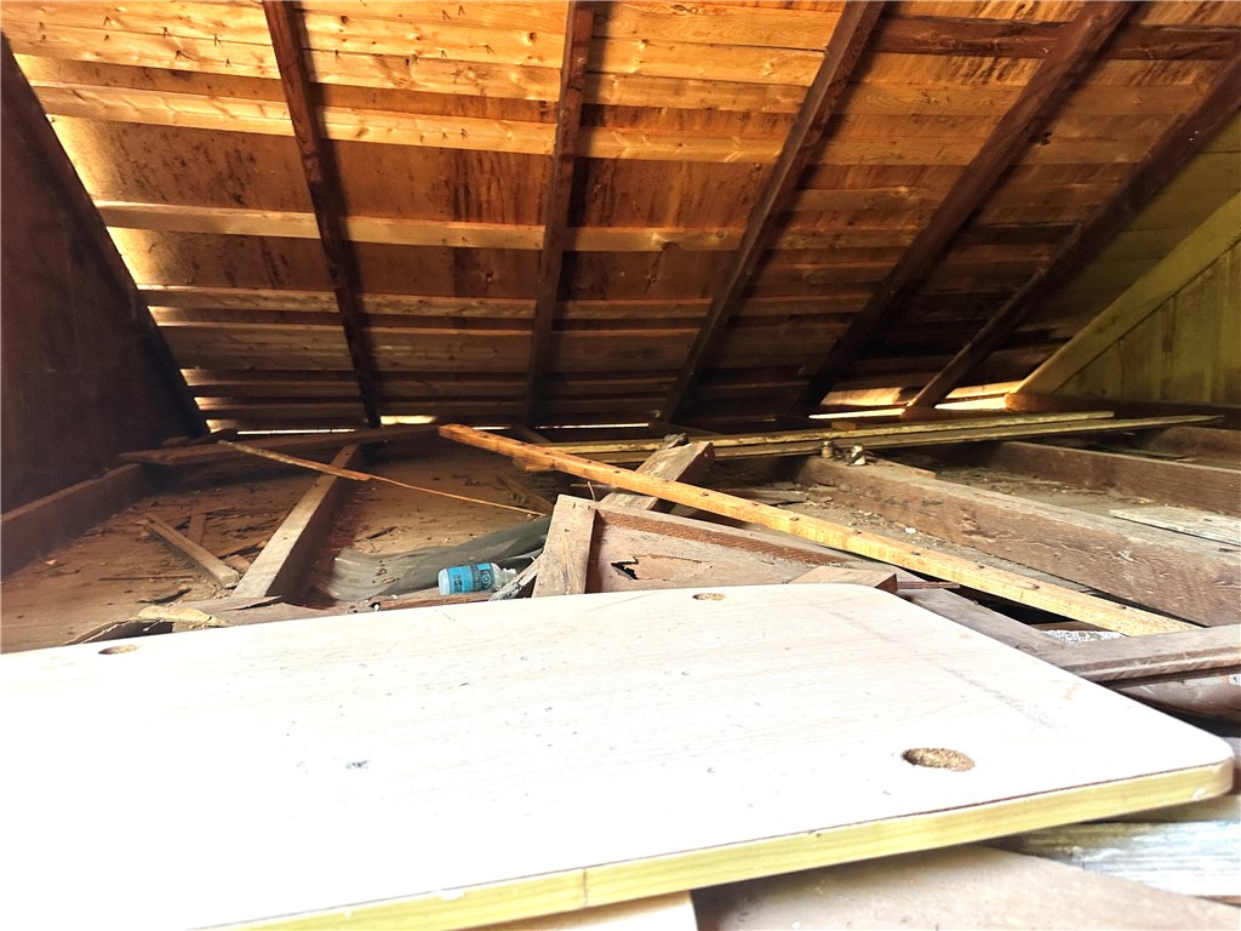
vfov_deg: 56.8
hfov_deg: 71.6
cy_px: 466
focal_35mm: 24
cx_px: 620
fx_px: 860
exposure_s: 1/121
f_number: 1.78
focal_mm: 6.86
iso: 200
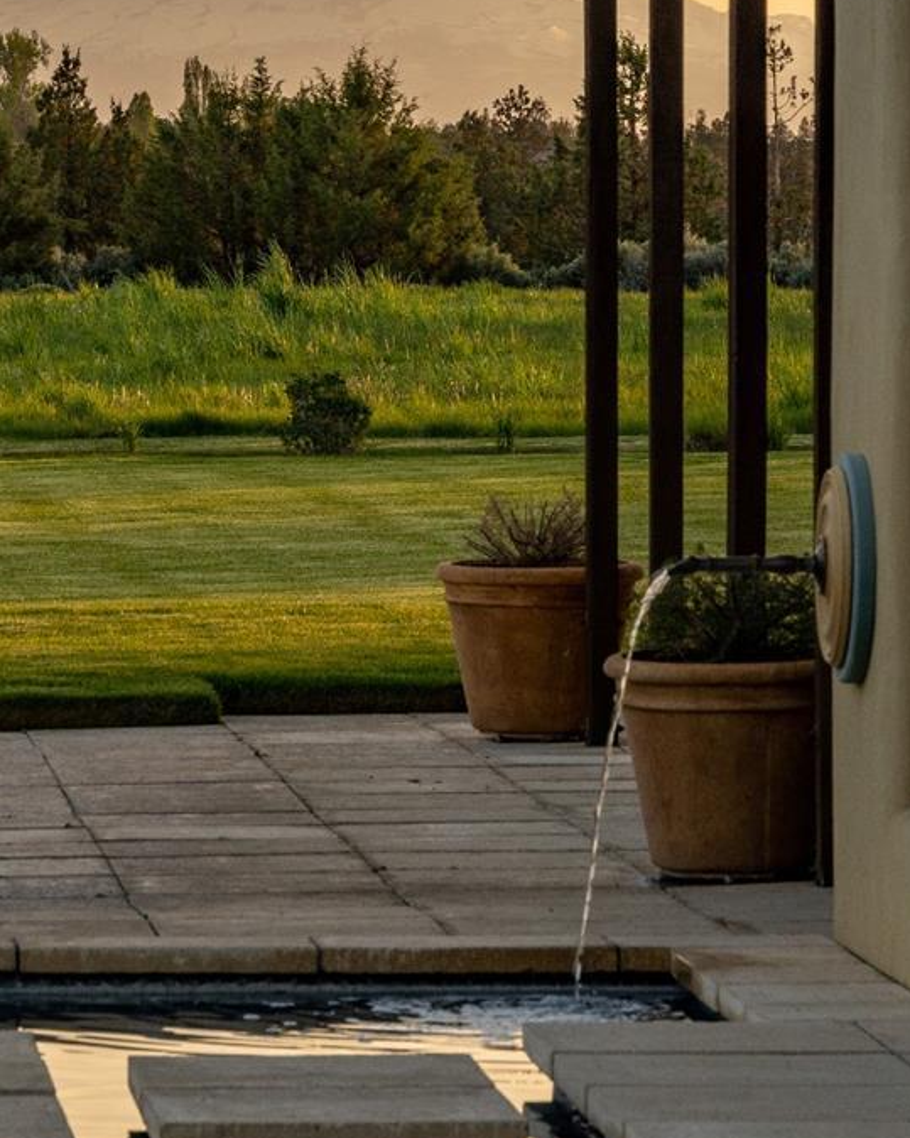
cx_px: 253
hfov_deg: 5.9
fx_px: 8757
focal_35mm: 260
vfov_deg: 7.4
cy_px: 441
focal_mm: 83
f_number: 9
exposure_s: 1/125
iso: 200
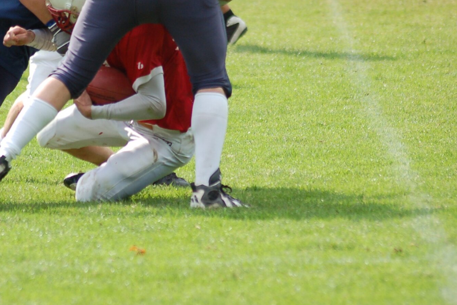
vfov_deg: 2.9
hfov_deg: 4.3
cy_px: 97
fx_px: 6104
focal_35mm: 481
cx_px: 149
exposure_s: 1/800
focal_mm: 195
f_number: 5
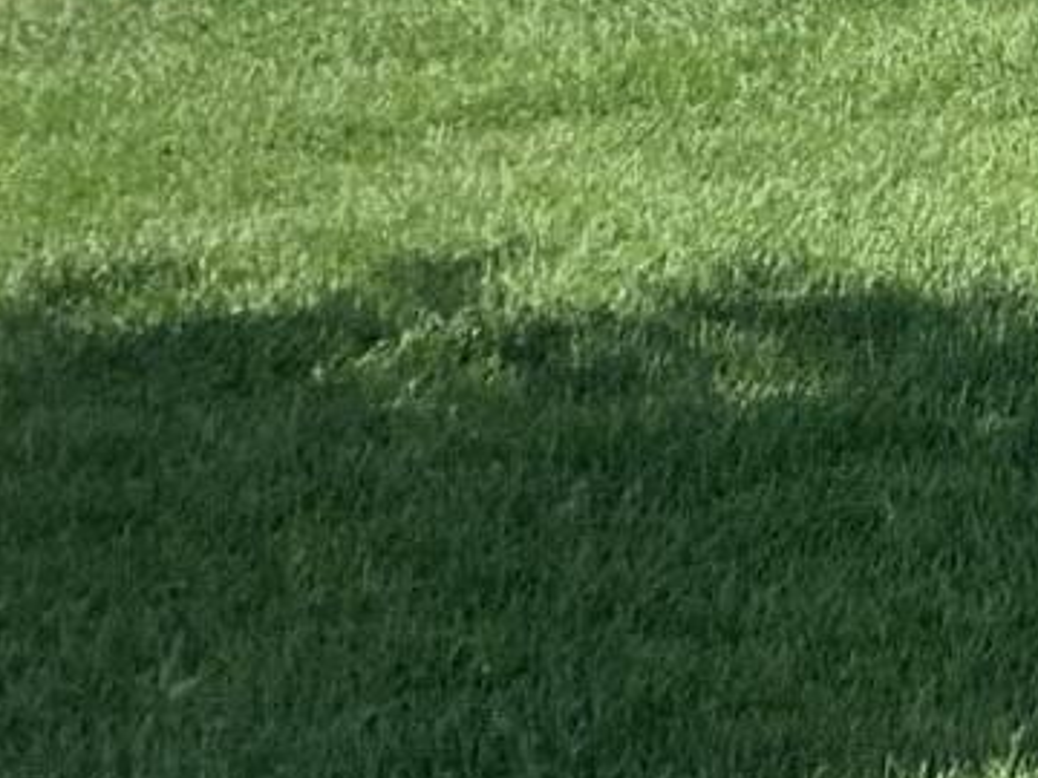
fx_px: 5158
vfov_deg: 8.2
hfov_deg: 10.7
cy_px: -732
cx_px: 1935
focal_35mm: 172
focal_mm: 3.3
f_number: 2.4
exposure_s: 1/637
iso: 25
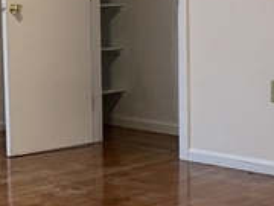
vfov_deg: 19.9
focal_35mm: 74
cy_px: 75
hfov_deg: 24.3
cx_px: -38
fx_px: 586
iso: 250
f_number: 1.8
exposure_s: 1/60
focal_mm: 1.57
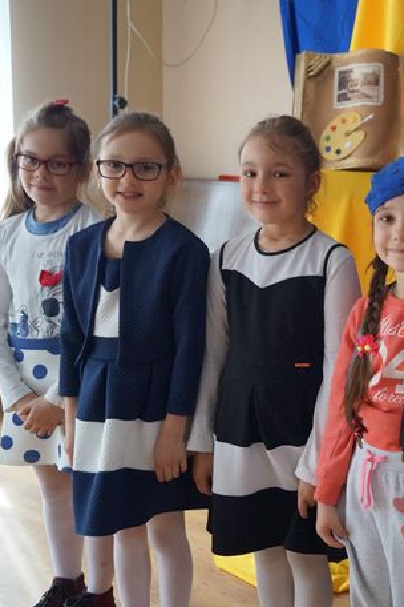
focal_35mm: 46
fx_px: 774
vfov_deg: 42.7
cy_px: 303
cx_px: 440
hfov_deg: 26.9
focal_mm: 20
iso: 1600
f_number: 4
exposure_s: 1/160
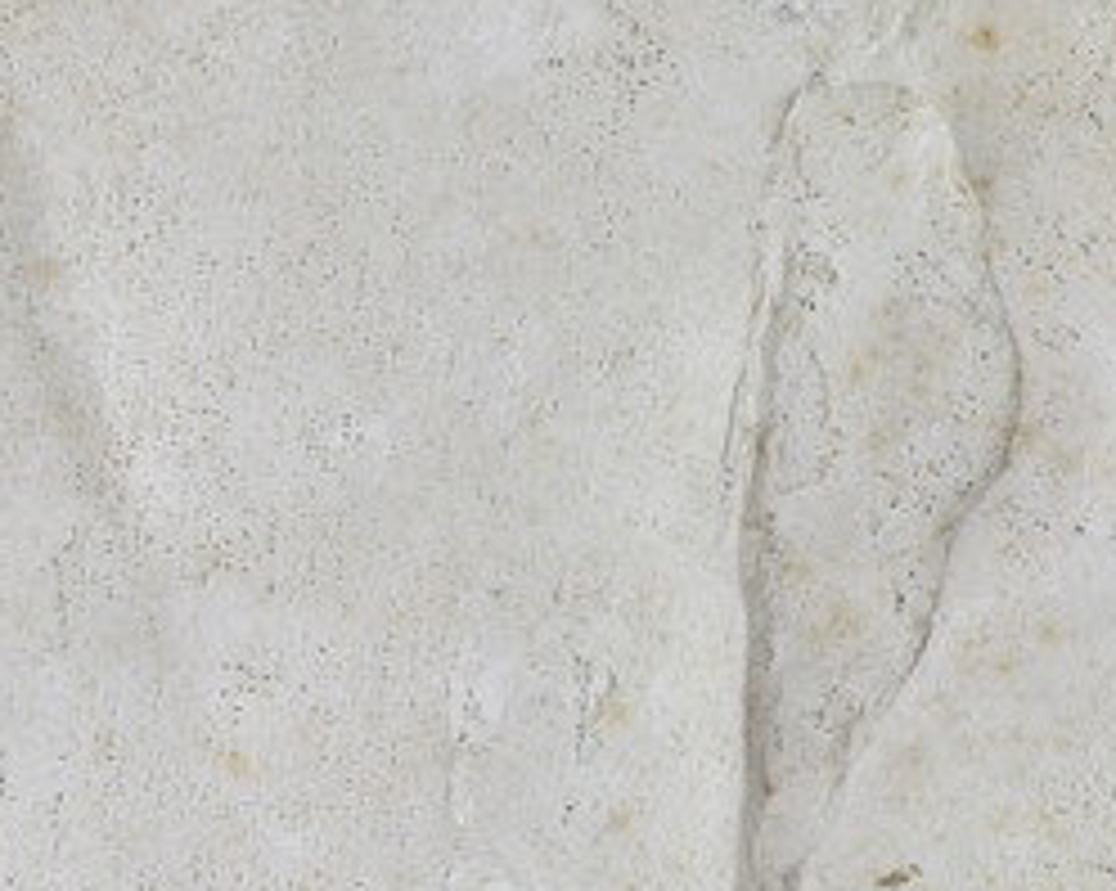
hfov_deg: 10.2
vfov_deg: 8.2
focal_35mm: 189
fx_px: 6238
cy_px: 560
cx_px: 418
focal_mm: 52
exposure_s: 1/125
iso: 800
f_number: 8
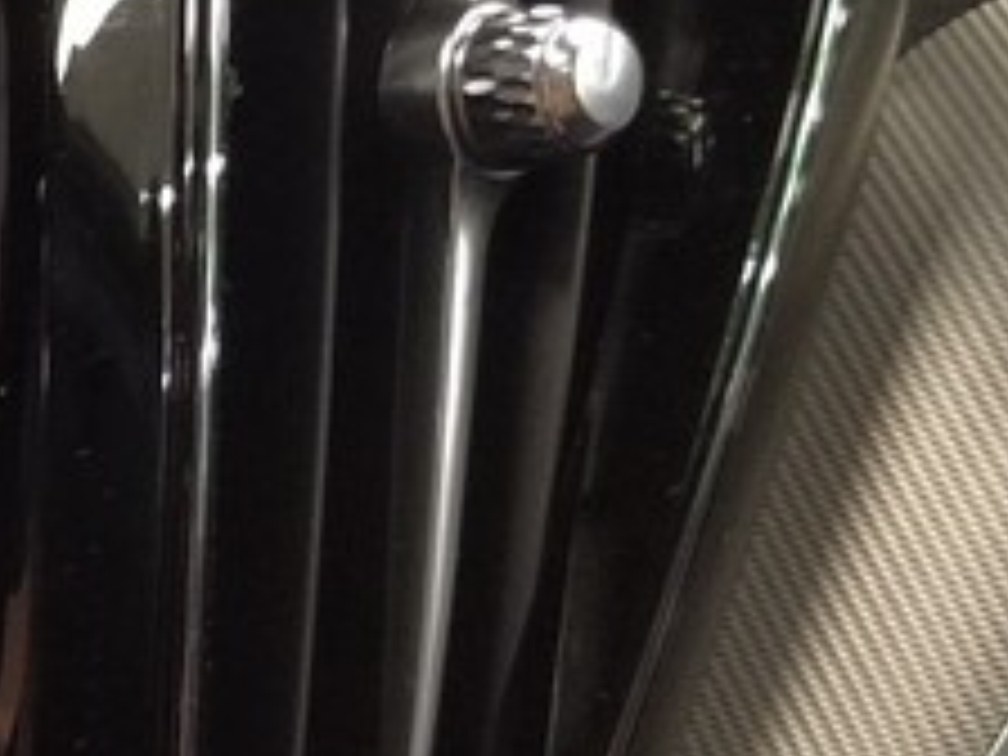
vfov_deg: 11.3
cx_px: -857
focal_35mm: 131
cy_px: 572
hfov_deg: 13.4
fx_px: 3815
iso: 3631
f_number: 1.9
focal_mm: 5.52
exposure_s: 1/33.3
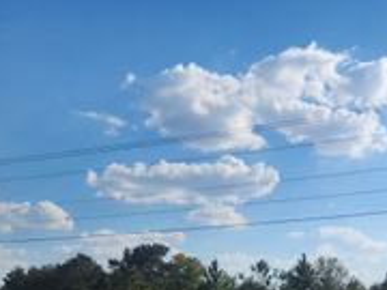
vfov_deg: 24.3
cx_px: 421
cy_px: 340
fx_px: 615
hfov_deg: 31.2
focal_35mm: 55
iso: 12
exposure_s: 1/2283
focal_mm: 6.4
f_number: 1.8
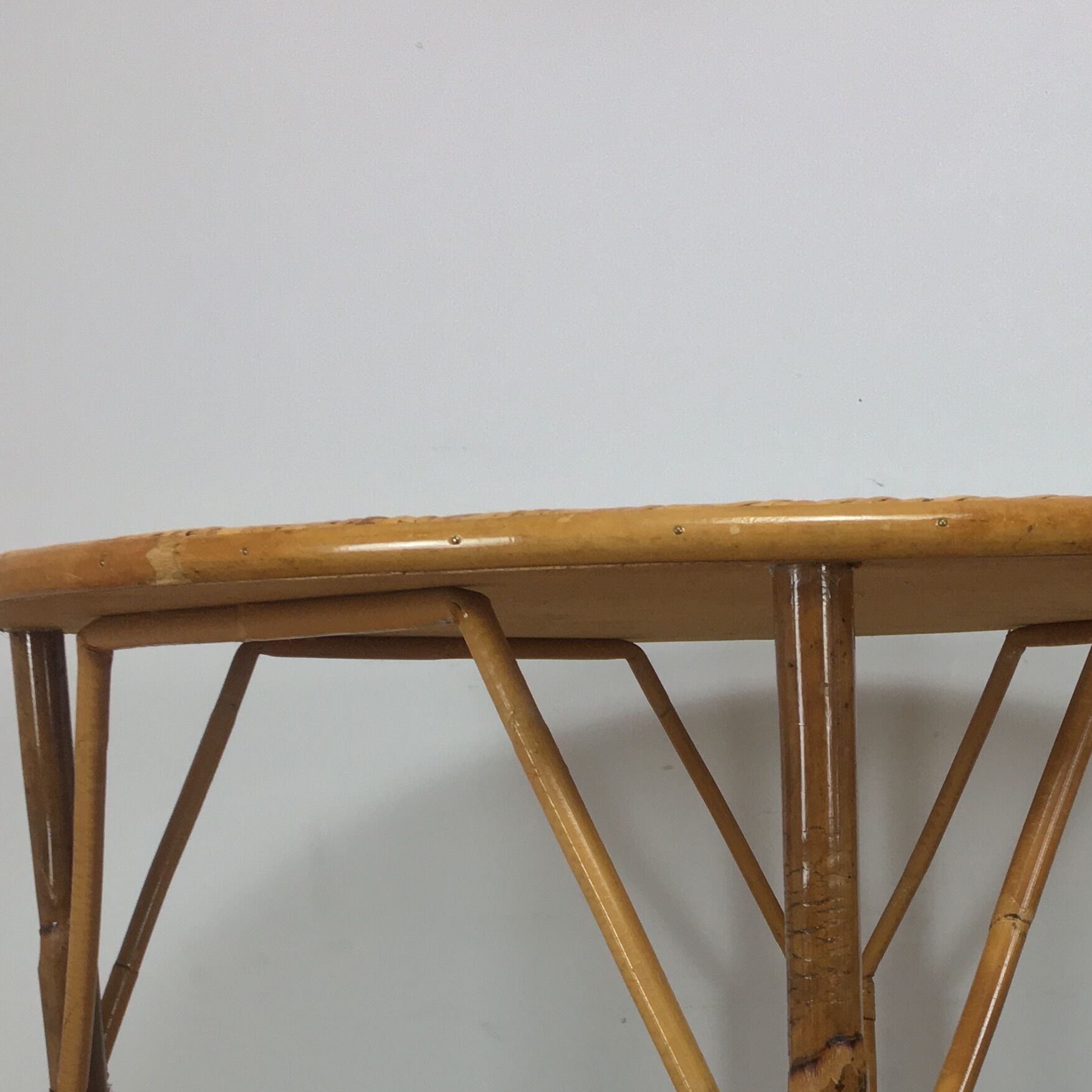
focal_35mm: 59
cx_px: 817
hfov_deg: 28.6
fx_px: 2106
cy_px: 1230
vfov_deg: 26.5
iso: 40
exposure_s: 1/33
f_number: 2.2
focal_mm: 4.15
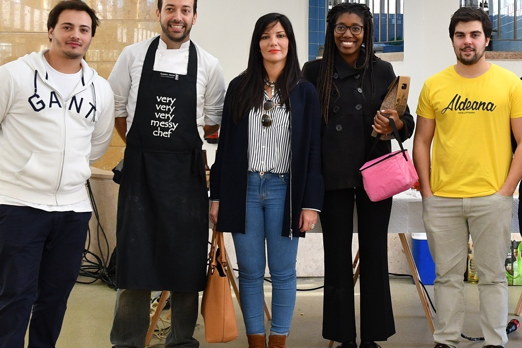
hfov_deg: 30.4
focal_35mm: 64
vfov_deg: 21.2
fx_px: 928
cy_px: 120
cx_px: 447
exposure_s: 1/125
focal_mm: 18
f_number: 5.6
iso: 800
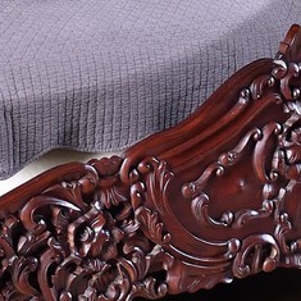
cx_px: -31
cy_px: -369
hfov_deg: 12.3
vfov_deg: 11.0
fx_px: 1367
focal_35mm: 139
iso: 1600
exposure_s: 1/13
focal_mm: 24
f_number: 8
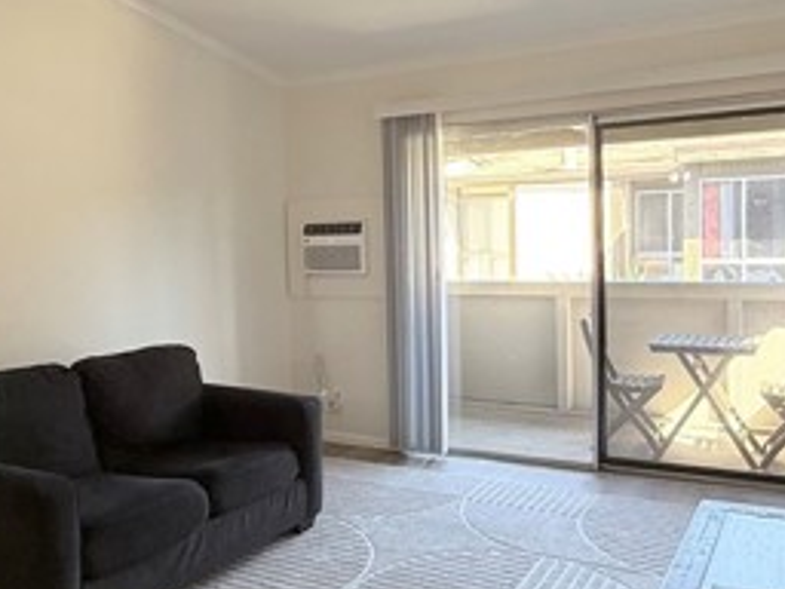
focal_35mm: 35
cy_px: 285
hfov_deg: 52.6
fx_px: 794
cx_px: 399
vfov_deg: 40.7
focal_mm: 2.22
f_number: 2.2
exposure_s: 1/99
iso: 160
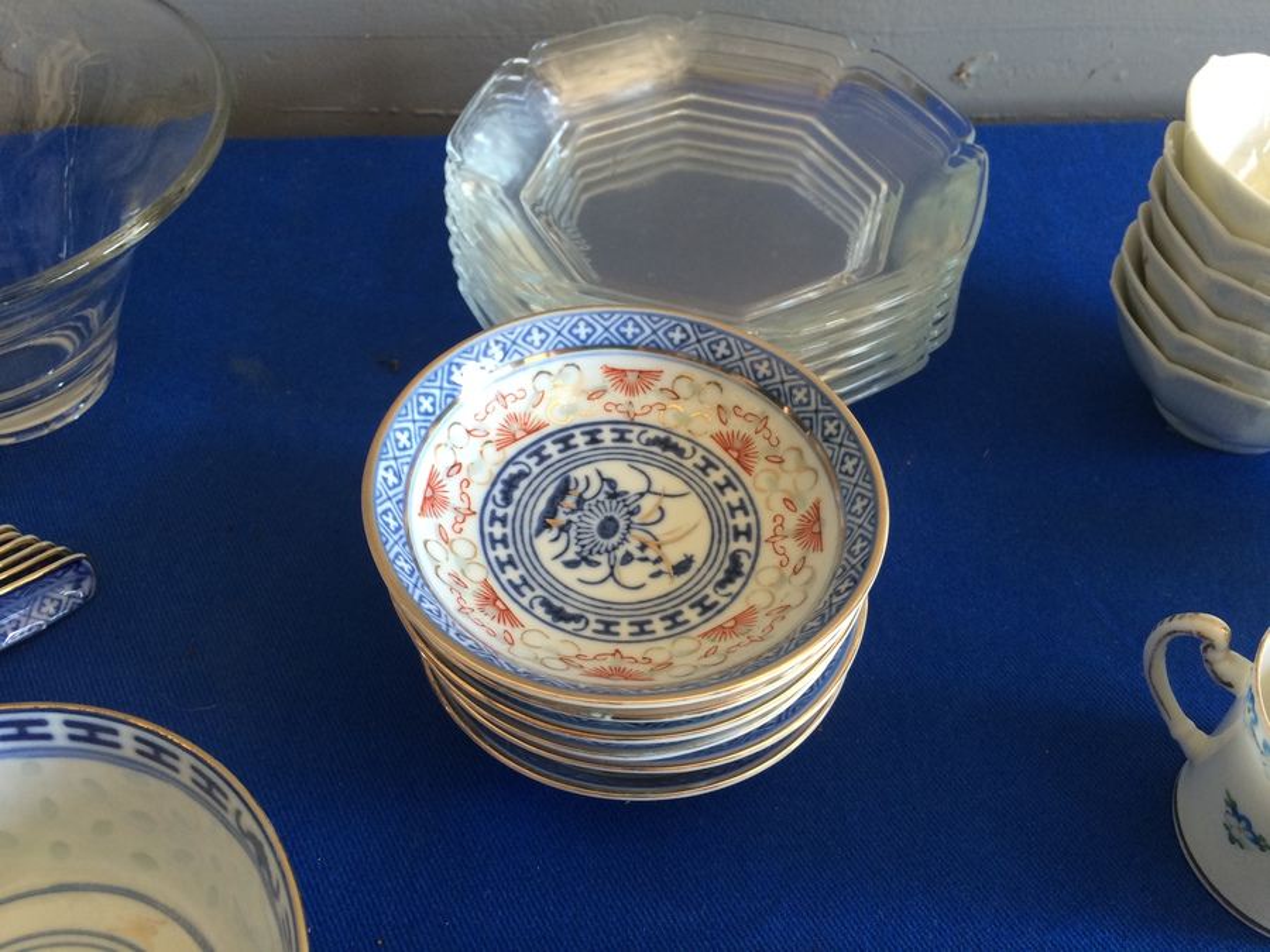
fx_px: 1064
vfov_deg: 48.2
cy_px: 476
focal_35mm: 29
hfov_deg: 61.7
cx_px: 635
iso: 64
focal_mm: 4.15
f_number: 2.2
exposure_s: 1/30
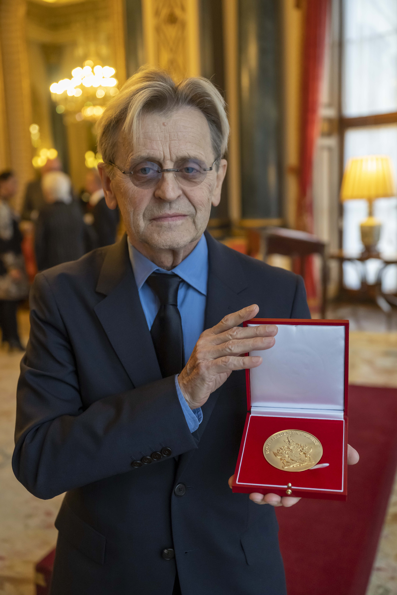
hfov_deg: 34.2
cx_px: 198
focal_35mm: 39
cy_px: 298
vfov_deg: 49.6
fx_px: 645
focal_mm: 39
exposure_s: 1/160
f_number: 3.2
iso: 2000
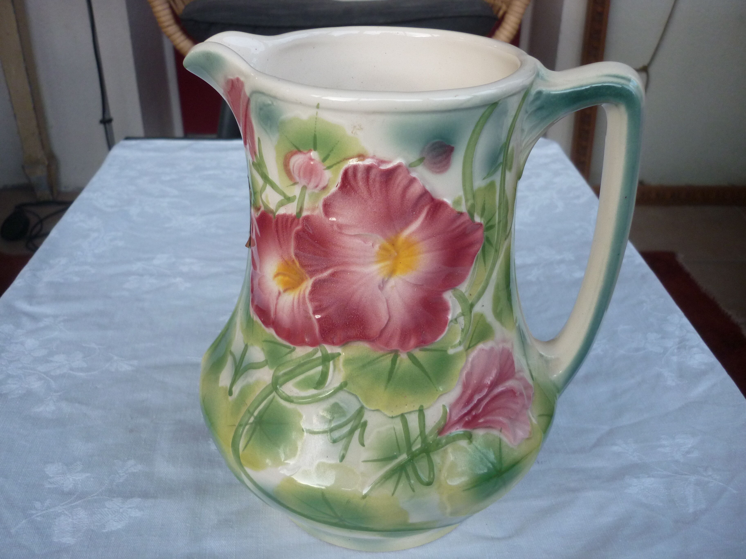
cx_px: 373
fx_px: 711
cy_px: 280
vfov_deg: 42.9
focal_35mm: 33
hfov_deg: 55.4
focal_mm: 5.5
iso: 160
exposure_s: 1/30
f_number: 2.8
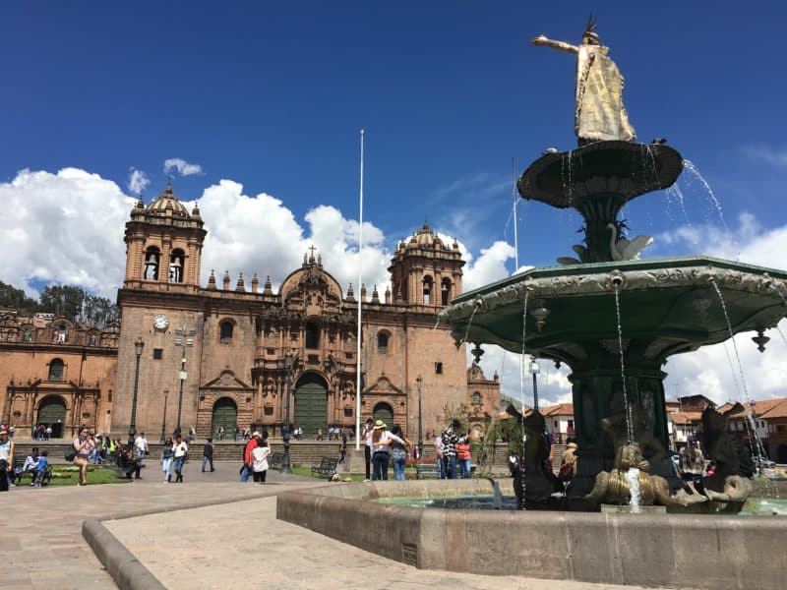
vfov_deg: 48.2
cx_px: 394
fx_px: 659
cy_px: 295
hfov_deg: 61.7
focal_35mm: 29
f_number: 2.2
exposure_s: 1/2198
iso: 25
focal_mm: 4.15
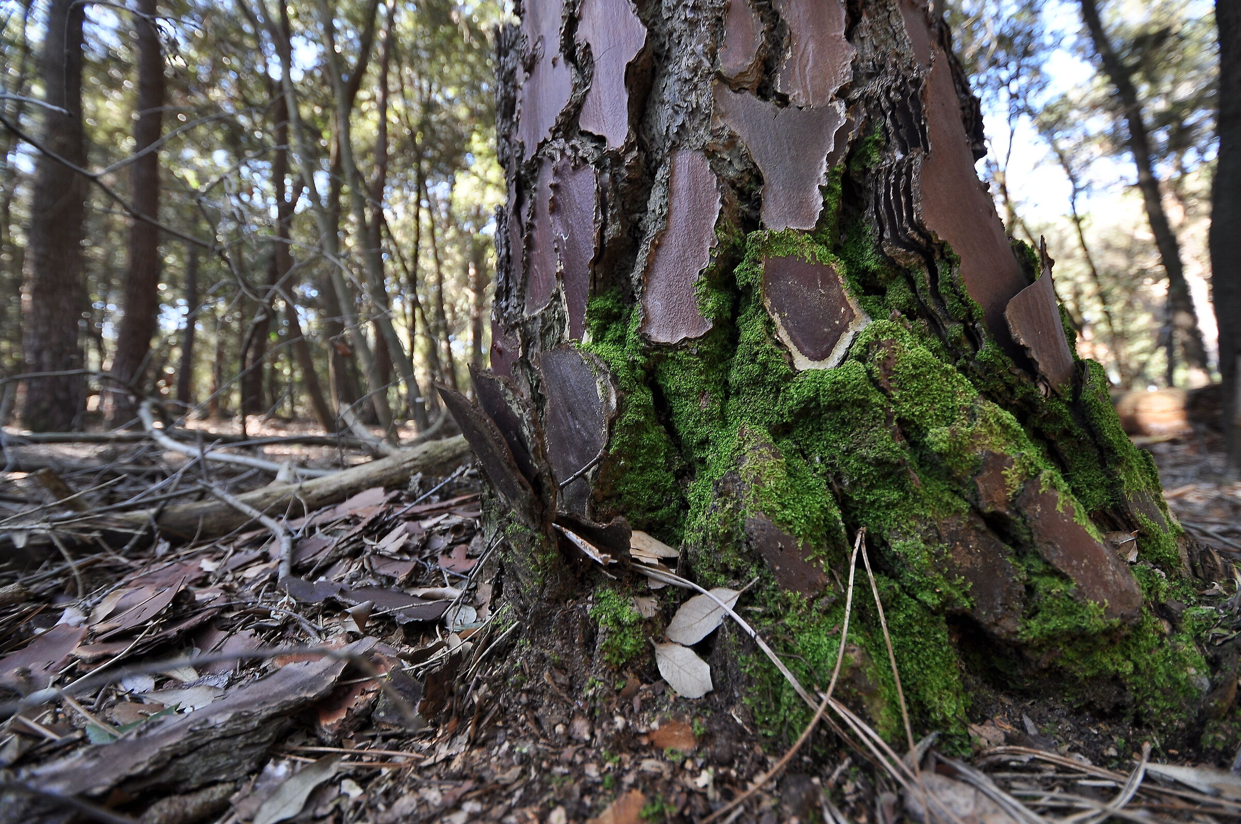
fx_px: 516
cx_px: 620
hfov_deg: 100.5
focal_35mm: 15
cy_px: 412
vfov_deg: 77.2
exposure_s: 1/40
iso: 200
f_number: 3.5
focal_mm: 10
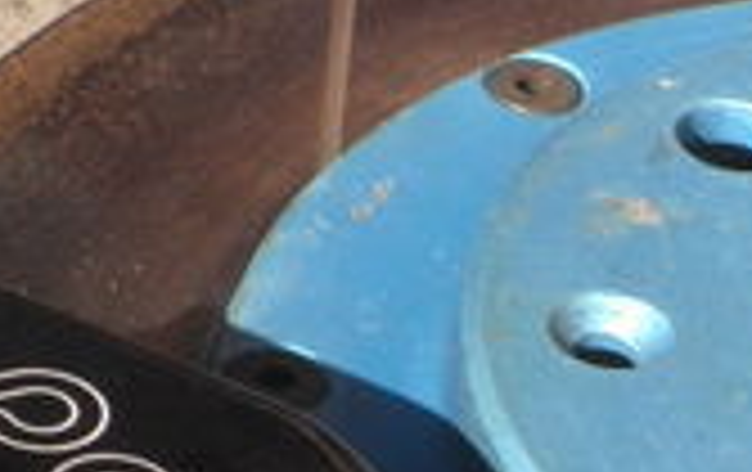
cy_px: 737
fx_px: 7493
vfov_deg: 3.6
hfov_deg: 5.7
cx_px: 964
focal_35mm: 365
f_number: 5.4
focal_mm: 16
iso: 64
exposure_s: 1/200
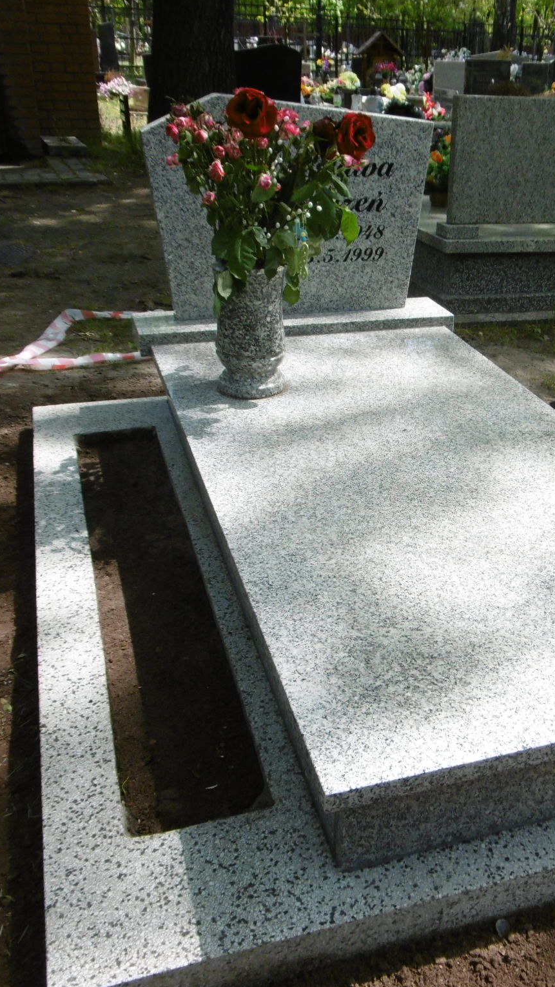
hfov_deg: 33.2
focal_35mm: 35
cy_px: 493
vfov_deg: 56.6
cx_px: 406
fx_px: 915
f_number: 3.1
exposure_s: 1/400
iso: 100
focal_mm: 4.3
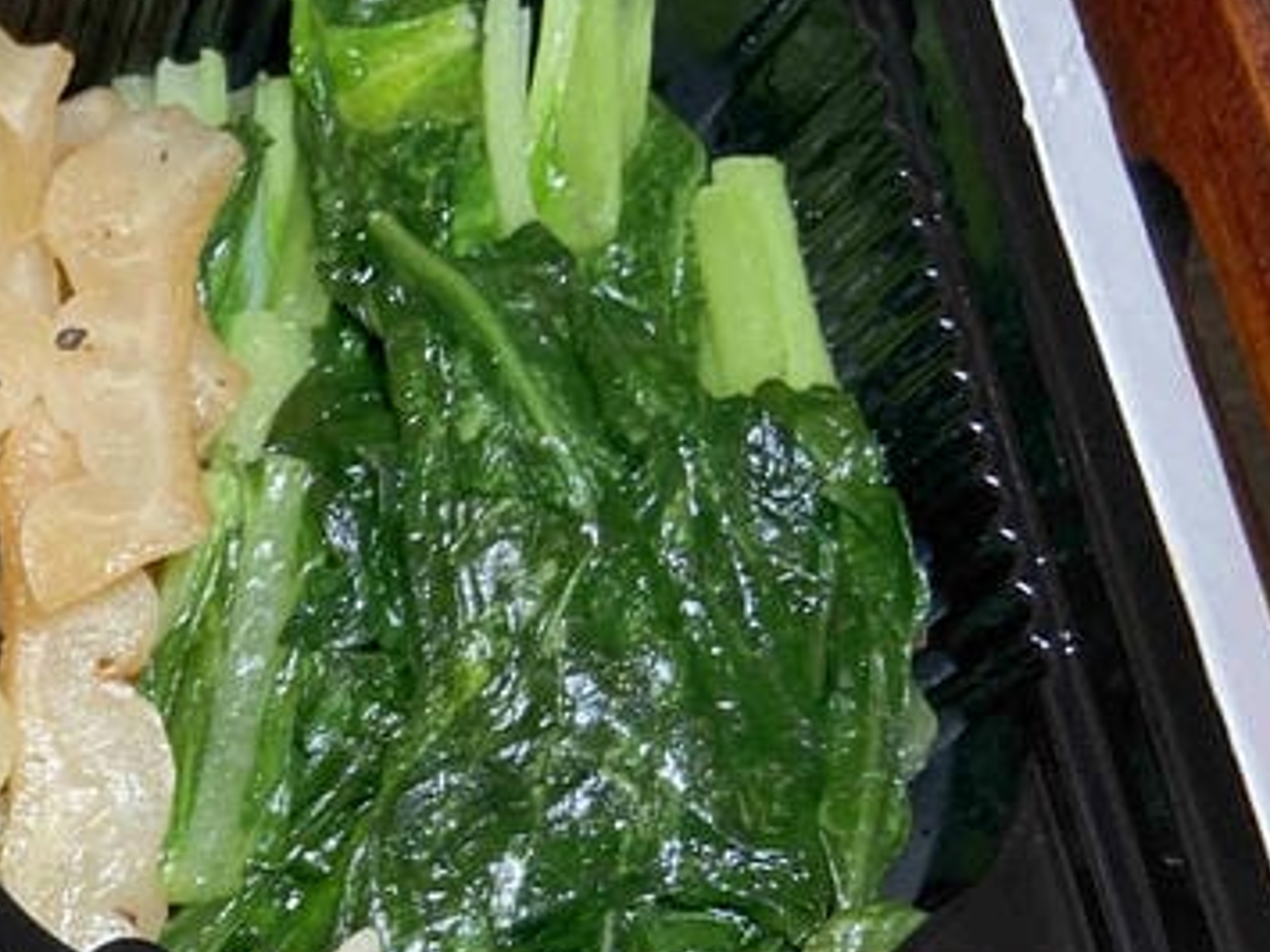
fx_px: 3227
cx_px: -633
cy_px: 1124
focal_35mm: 88
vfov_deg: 16.1
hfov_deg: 19.4
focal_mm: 4.25
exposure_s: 1/120
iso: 80
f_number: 1.8
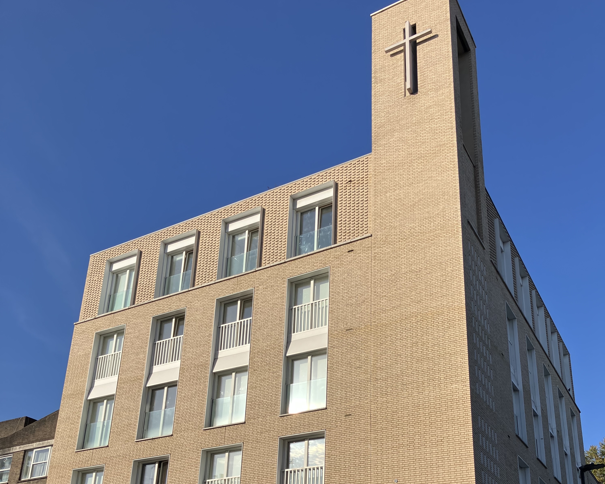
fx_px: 663
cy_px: 405
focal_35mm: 37
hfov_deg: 49.1
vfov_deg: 38.2
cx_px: 307
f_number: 1.8
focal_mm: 3.99
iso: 32
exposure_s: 1/2558
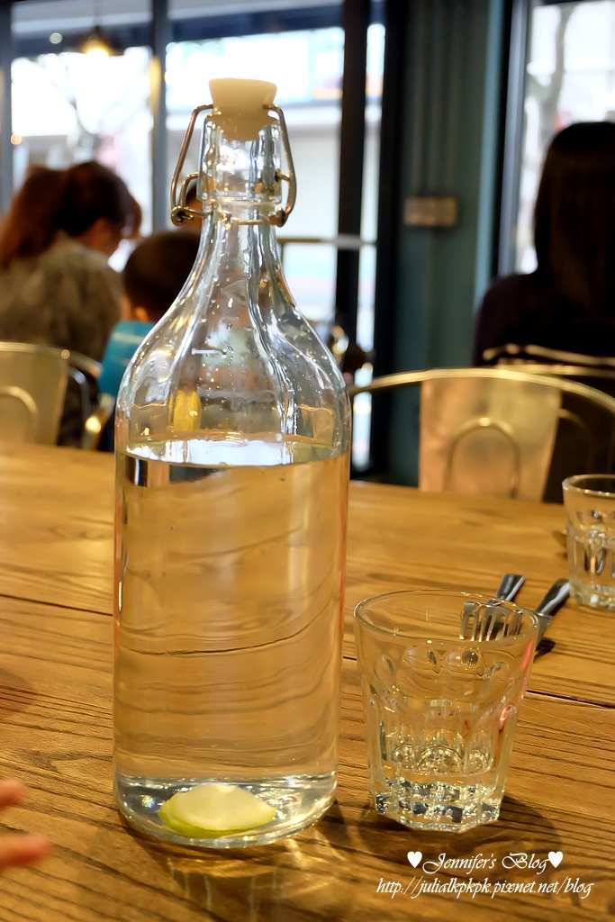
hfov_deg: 37.9
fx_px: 897
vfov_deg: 54.4
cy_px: 461
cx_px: 308
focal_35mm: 35
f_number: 4.2
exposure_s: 1/30
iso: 2500
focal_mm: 23.2
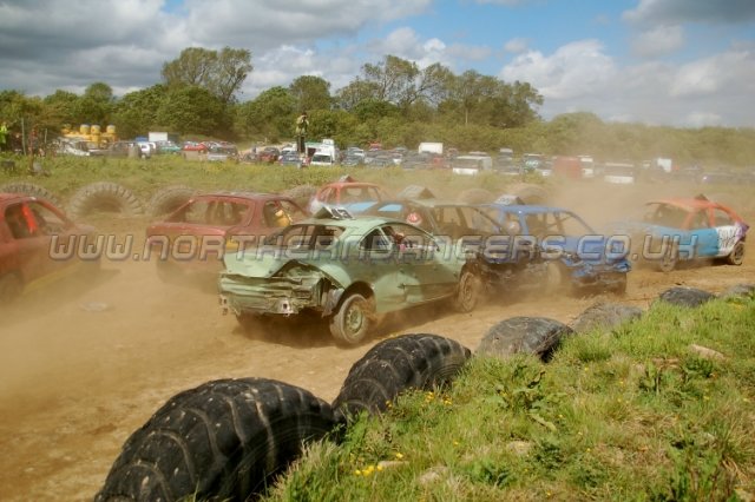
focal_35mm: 33
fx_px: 692
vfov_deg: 39.9
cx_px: 378
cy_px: 251
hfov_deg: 57.2
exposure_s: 1/1250
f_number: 5
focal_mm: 22
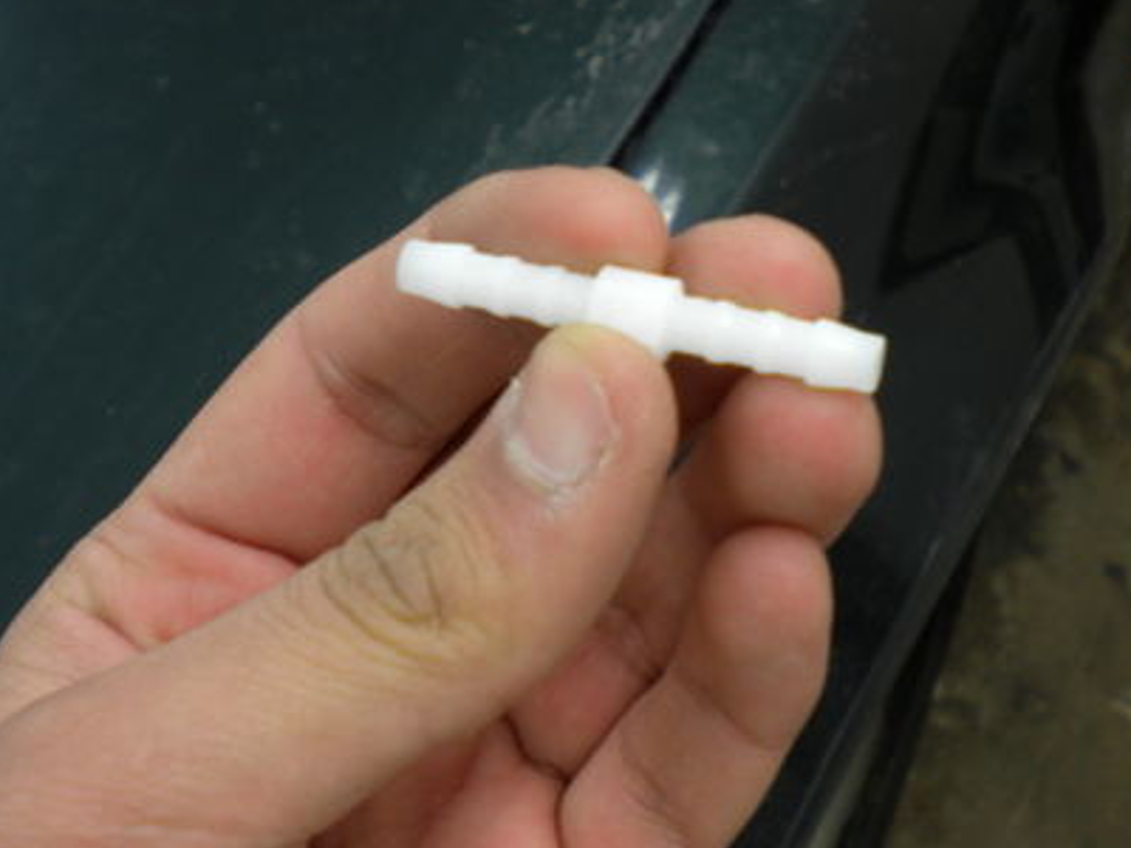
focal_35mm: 56
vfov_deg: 26.1
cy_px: 351
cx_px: 622
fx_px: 1830
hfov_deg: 34.3
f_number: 3.1
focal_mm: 6.3
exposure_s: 1/41.5
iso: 80
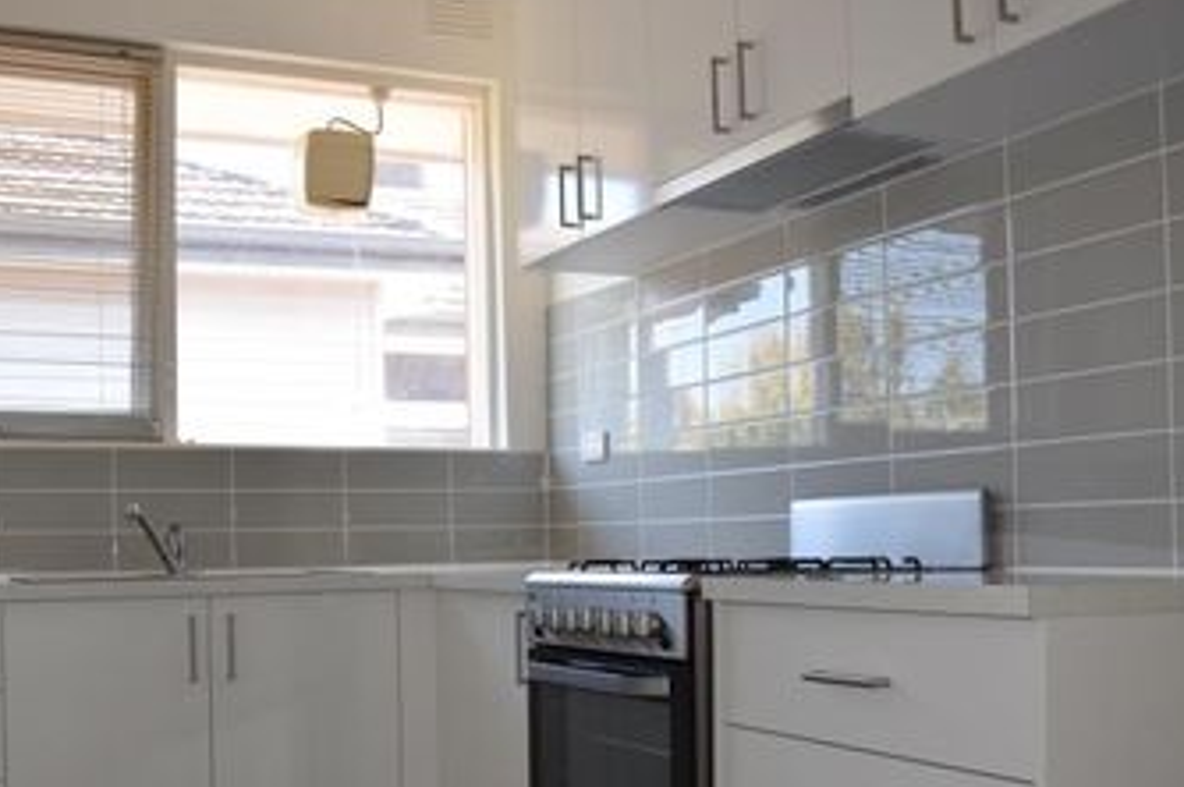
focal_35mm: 38
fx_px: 1249
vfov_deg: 34.7
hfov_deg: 50.0
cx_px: 418
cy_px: 519
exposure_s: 1/125
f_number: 5.6
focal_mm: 18
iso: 800
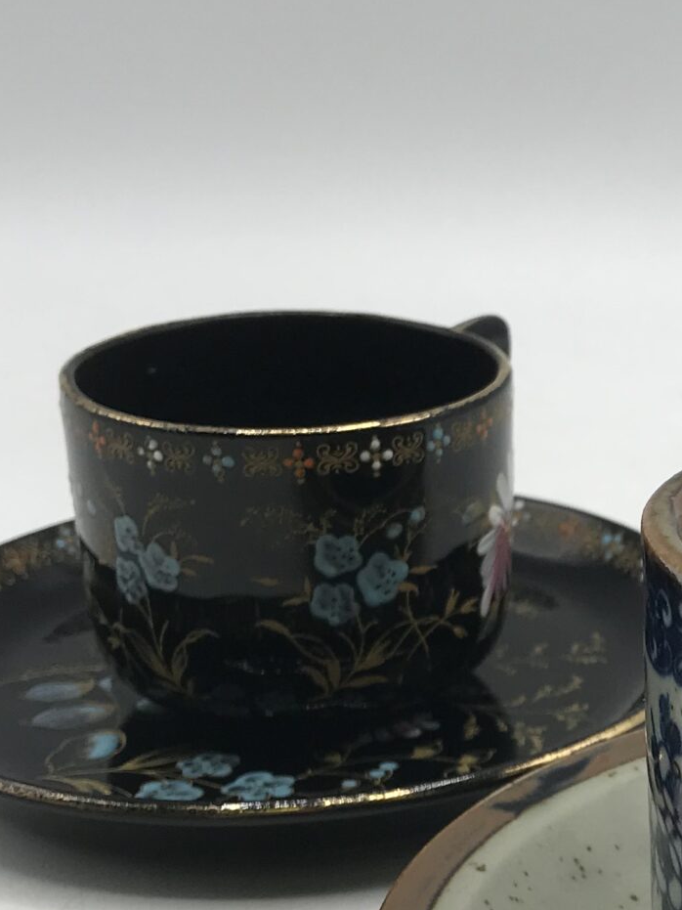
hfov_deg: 18.4
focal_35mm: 77
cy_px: 622
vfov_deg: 25.2
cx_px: 746
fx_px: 2023
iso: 20
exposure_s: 1/694
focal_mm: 3.99
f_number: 1.8
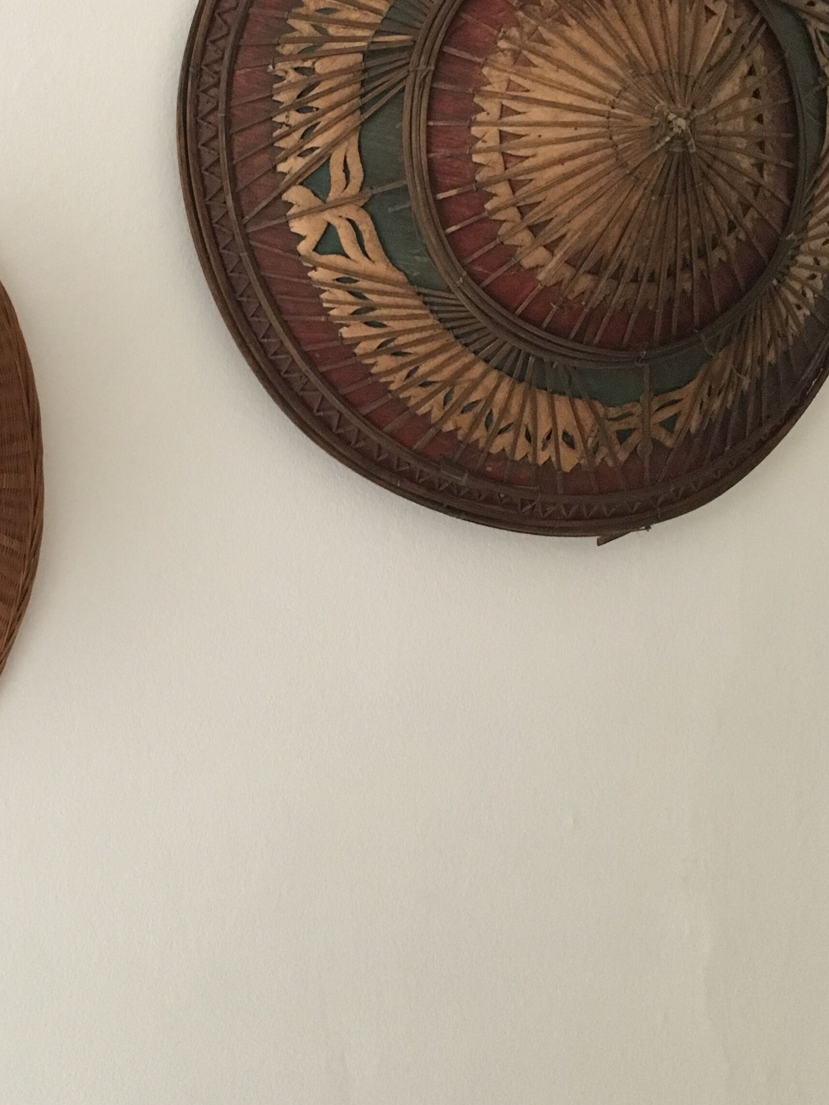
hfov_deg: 28.0
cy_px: 353
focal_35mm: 51
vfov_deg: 37.0
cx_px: 178
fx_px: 1628
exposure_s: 1/15
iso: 200
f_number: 2.2
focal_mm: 4.15
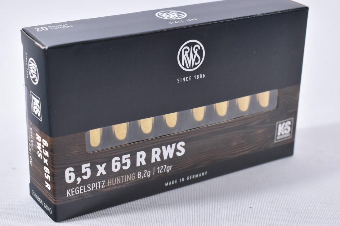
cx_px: 159
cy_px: 108
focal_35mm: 69
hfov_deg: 29.2
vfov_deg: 19.7
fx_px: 651
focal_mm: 42
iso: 640
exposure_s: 1/50
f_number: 5
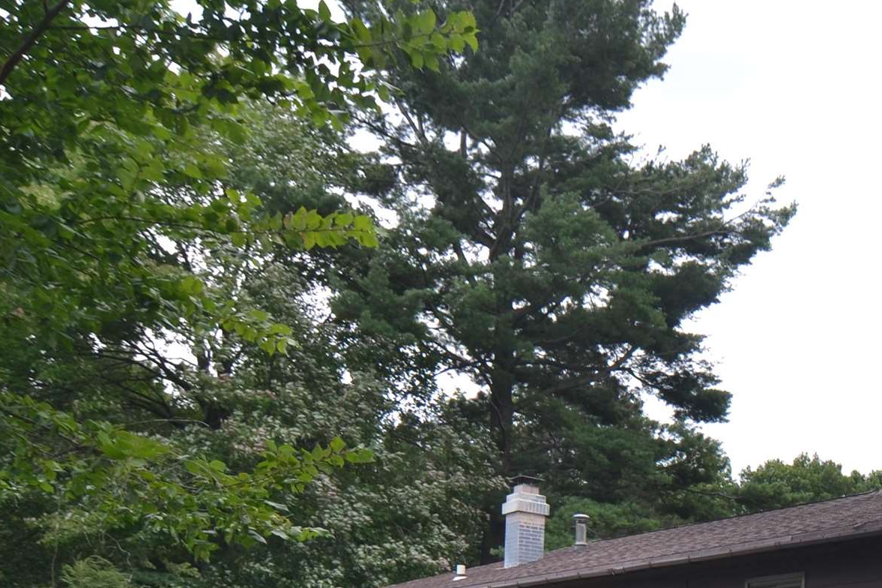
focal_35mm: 47
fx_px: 1151
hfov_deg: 35.2
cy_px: 676
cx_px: 997
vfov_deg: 26.0
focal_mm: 12
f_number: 6.3
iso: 100
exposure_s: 1/160
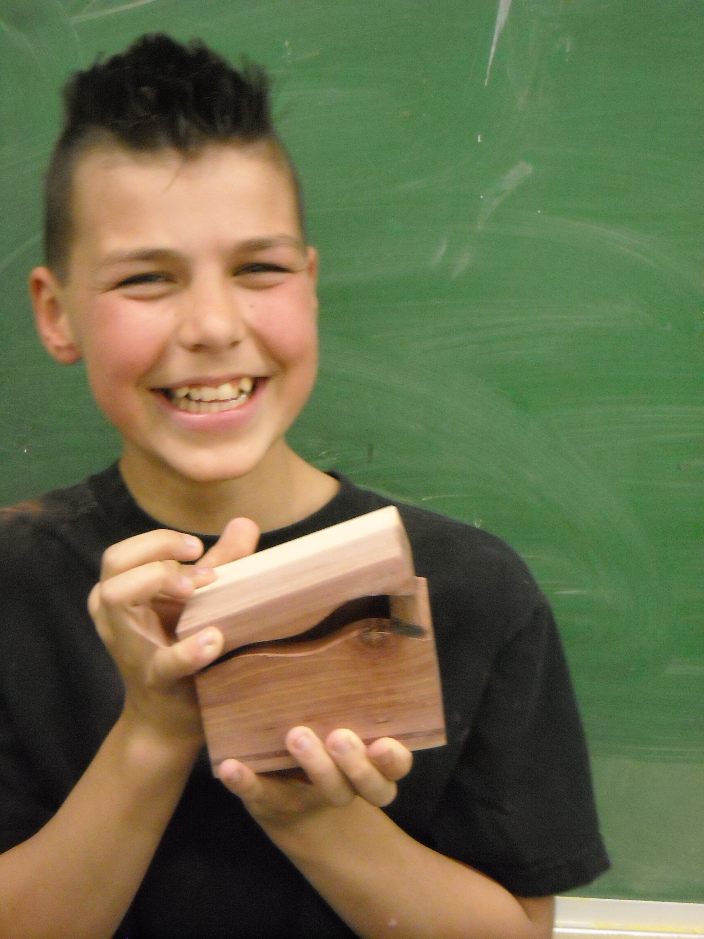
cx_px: 352
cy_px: 470
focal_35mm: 68
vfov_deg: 28.6
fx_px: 1844
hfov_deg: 21.6
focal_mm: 11.02
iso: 800
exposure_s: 1/40
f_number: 3.7
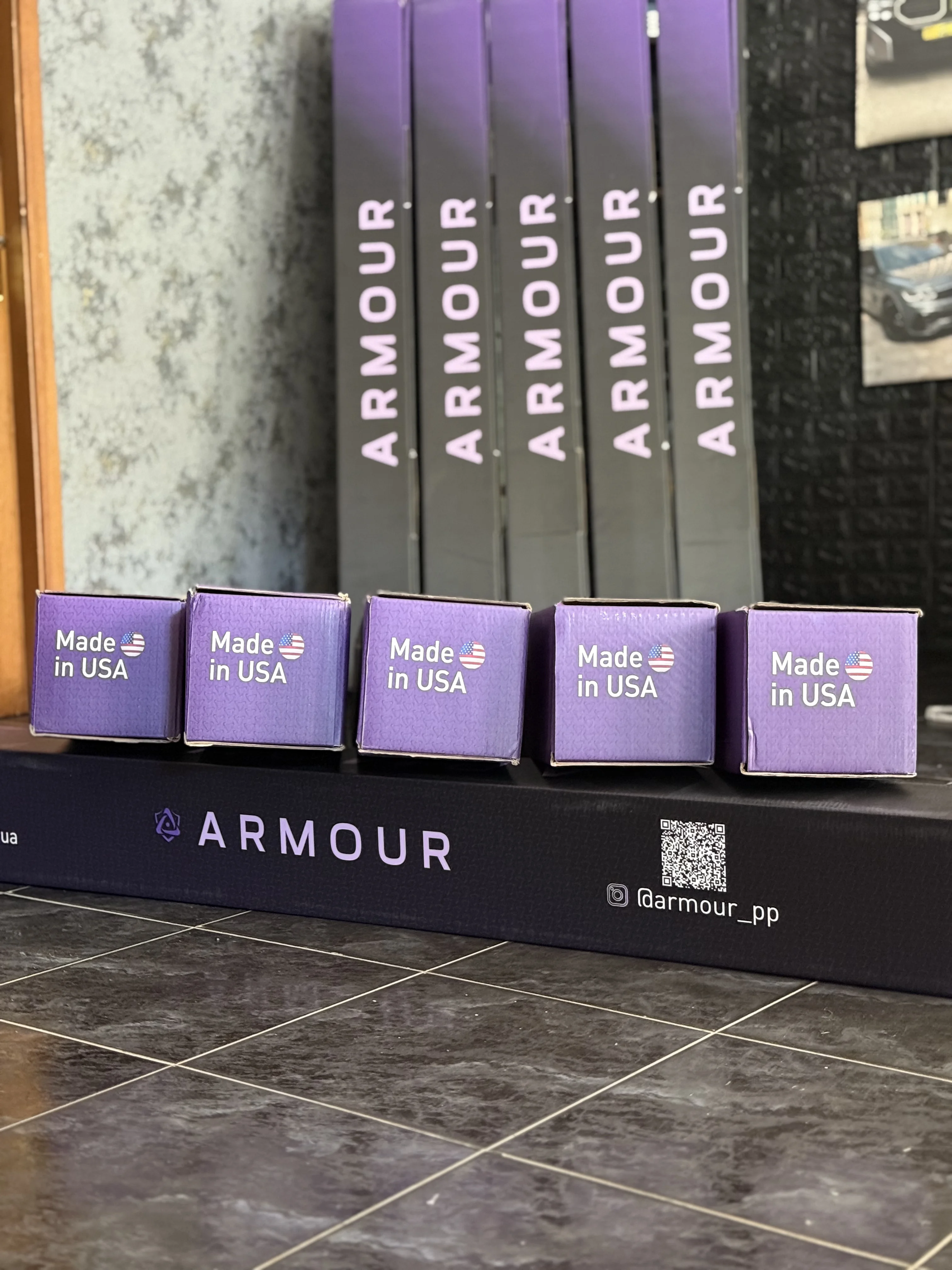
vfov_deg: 39.7
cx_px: 476
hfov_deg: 30.3
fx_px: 1760
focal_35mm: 48
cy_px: 635
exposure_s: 1/30
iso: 640
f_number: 1.78
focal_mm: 6.76
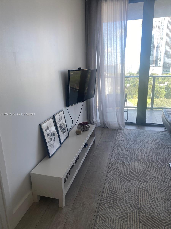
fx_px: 171
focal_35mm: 26
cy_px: 114
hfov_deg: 53.1
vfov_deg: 67.3
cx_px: 86
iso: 40
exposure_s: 1/120
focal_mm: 4.25
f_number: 1.8
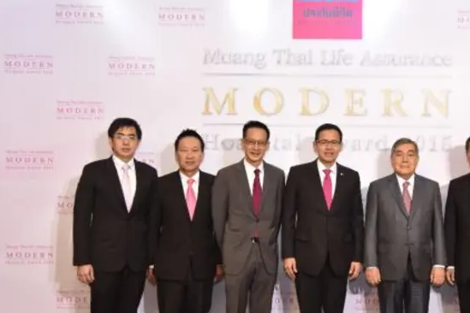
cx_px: 318
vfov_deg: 25.0
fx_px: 705
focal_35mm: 54
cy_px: 181
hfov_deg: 36.4
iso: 1000
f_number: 4
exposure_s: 1/80
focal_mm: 38
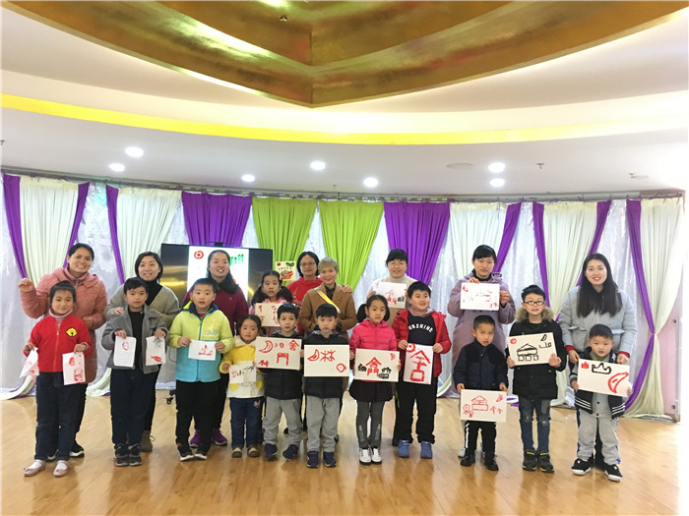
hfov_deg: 61.7
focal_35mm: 29
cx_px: 344
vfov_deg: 48.2
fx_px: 577
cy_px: 258
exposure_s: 1/17
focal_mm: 4.15
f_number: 2.2
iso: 320
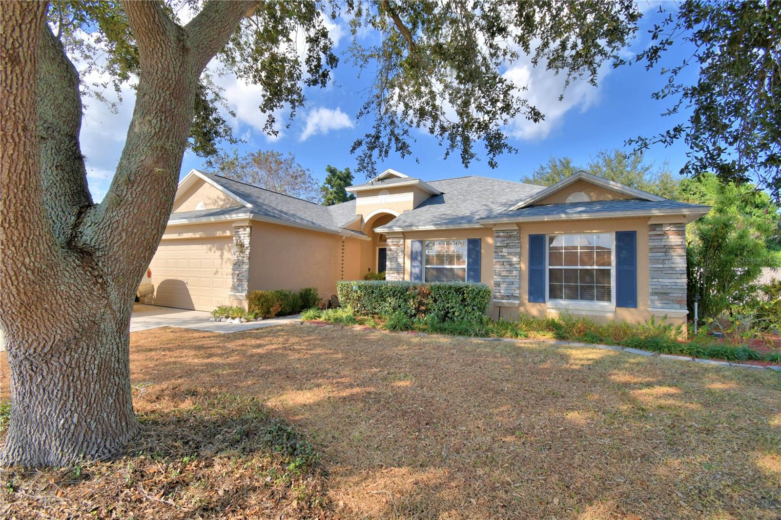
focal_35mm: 15
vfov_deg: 77.3
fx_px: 325
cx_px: 390
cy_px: 260
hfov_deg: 100.4
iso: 100
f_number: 4.5
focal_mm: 10
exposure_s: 1/640
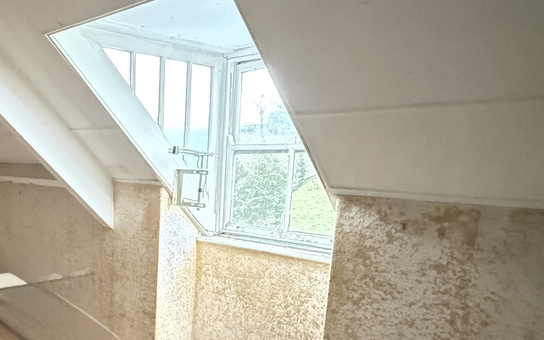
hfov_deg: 53.0
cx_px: 63
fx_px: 474
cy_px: 244
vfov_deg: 38.7
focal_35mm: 32
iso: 2500
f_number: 2.2
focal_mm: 2.22
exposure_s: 1/30
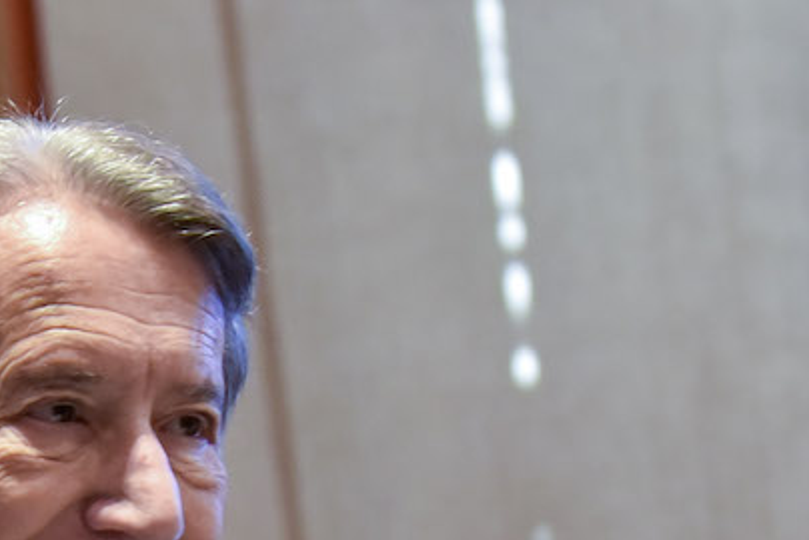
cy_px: 842
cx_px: 60
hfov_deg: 7.4
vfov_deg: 4.9
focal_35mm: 277
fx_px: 6229
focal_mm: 70
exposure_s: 1/250
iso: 2000
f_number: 2.8
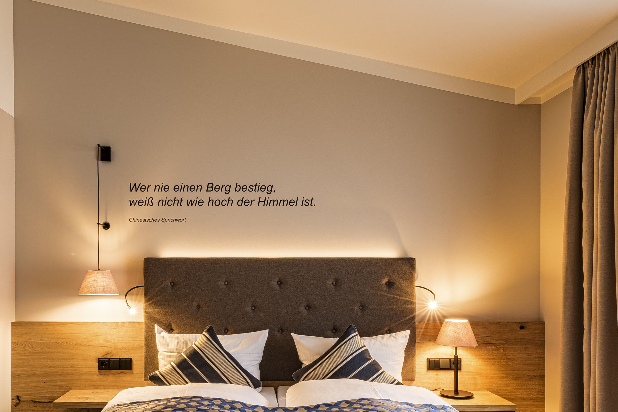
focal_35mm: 32
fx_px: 549
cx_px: 254
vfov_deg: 40.6
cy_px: 276
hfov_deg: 58.3
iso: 100
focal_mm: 14
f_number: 16
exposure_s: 1/2
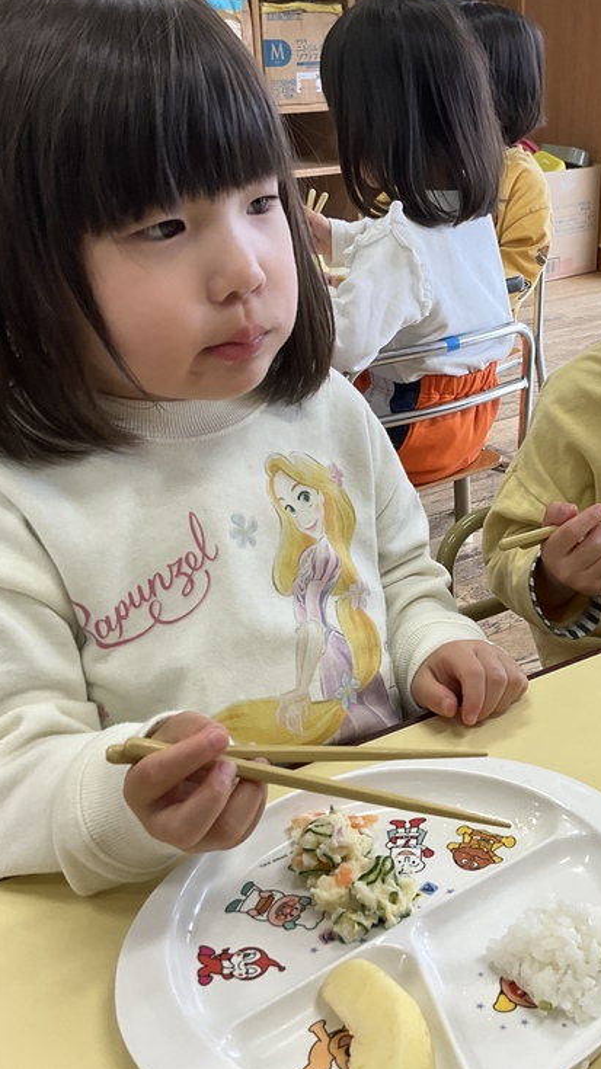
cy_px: 528
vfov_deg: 47.4
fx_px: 1219
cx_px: 461
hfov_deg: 27.3
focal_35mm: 43
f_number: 1.8
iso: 64
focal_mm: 3
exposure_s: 1/120
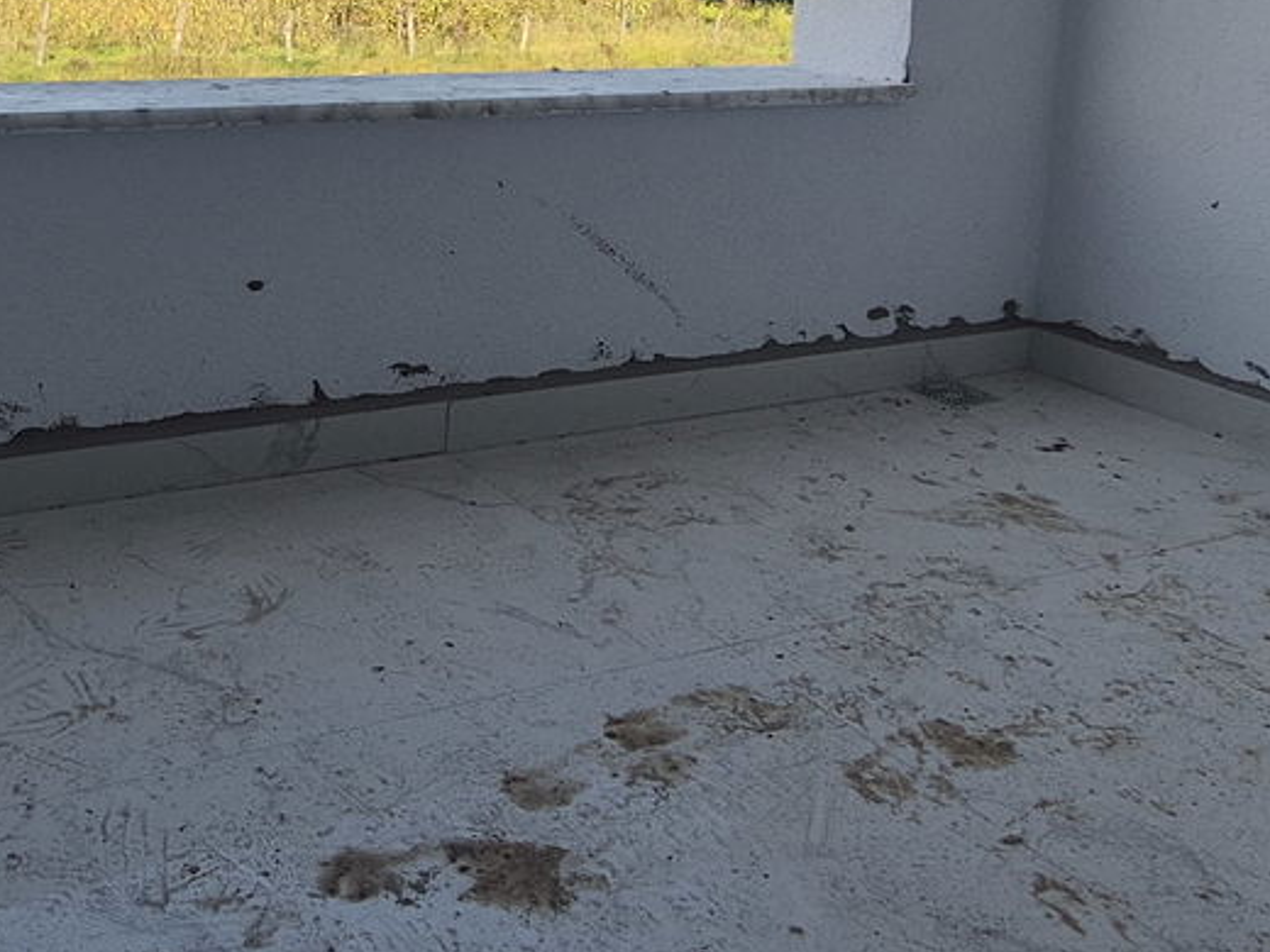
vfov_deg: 33.9
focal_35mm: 40
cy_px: 81
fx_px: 1468
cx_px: 300
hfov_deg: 45.0
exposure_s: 1/824
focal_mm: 1.74
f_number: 2.2
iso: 50
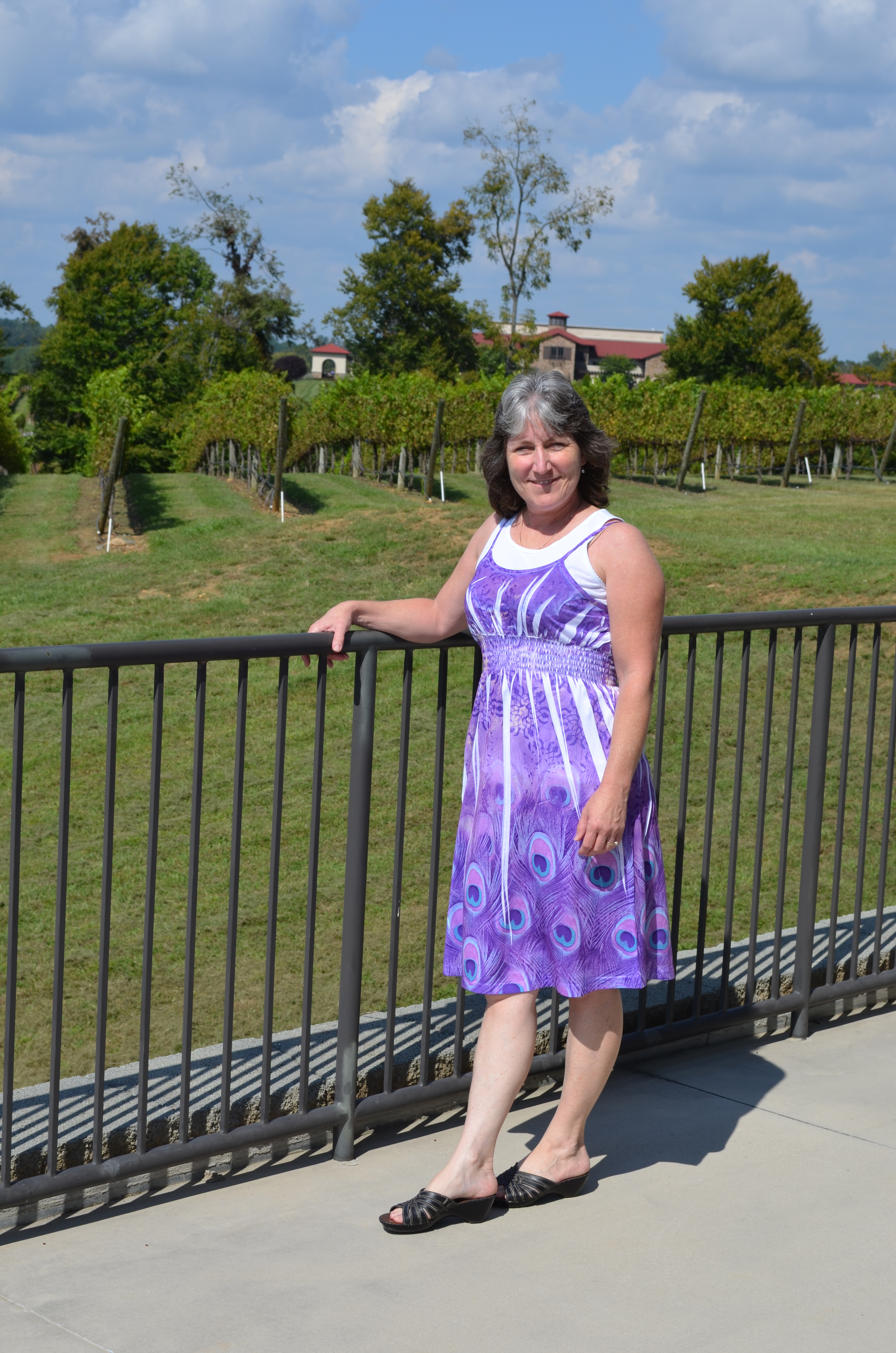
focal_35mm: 63
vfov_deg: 32.0
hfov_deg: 21.5
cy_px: 676
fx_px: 2362
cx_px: 448
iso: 100
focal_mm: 42
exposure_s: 1/320
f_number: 9
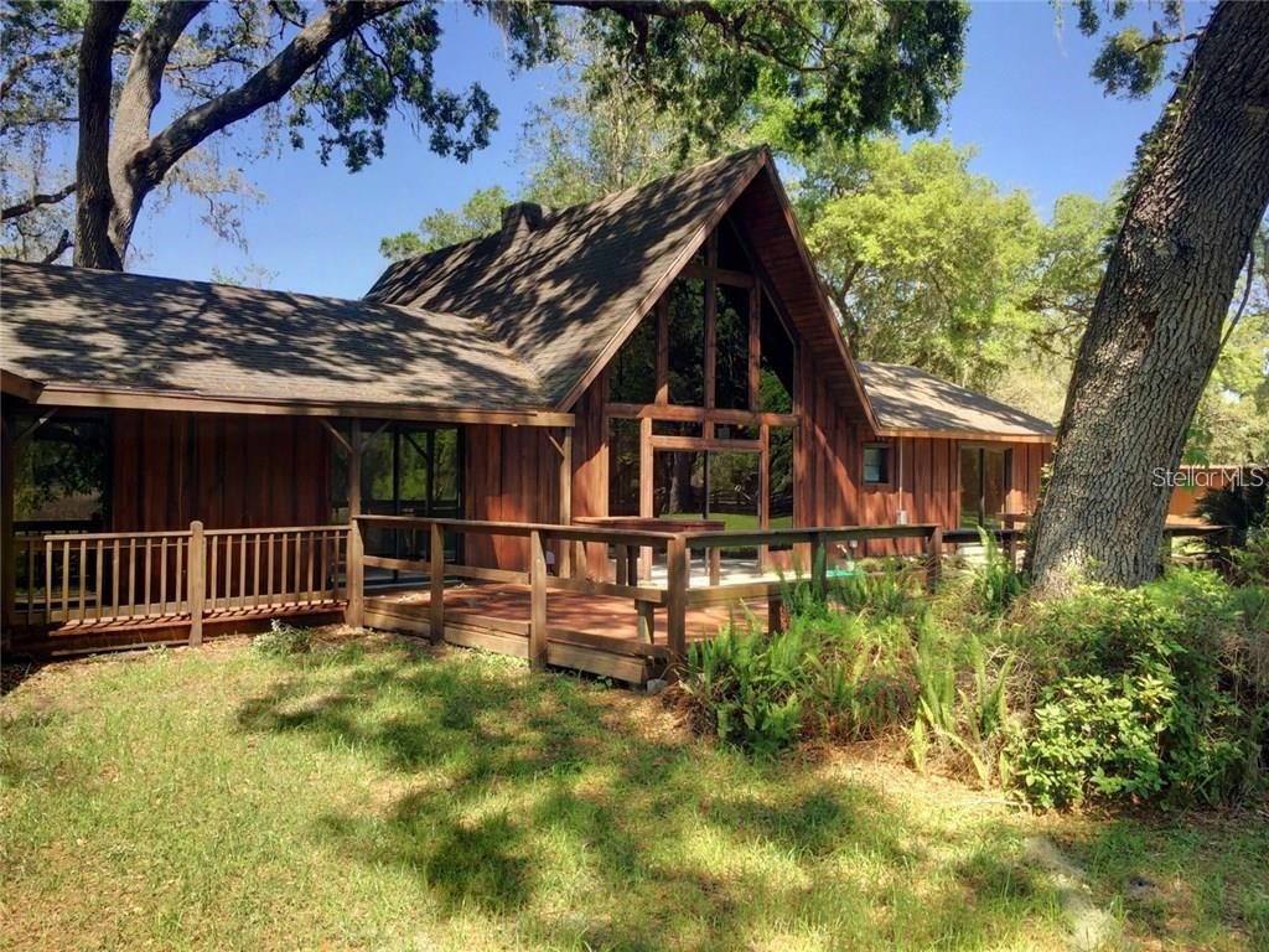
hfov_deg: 61.7
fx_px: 1063
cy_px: 476
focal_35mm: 29
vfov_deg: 48.2
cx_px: 634
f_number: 2.2
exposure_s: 1/719
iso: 32
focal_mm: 4.15
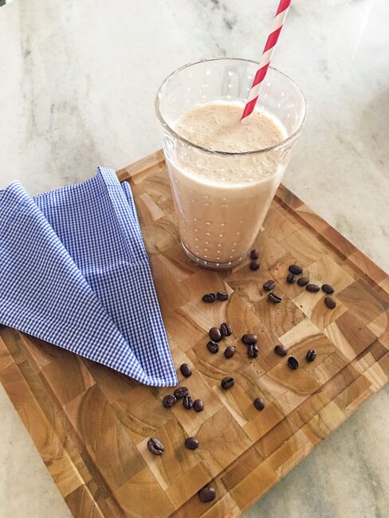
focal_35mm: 29
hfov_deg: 48.3
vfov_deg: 61.6
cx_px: 194
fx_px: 434
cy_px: 259
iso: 100
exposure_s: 1/30
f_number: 2.2
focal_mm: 4.15
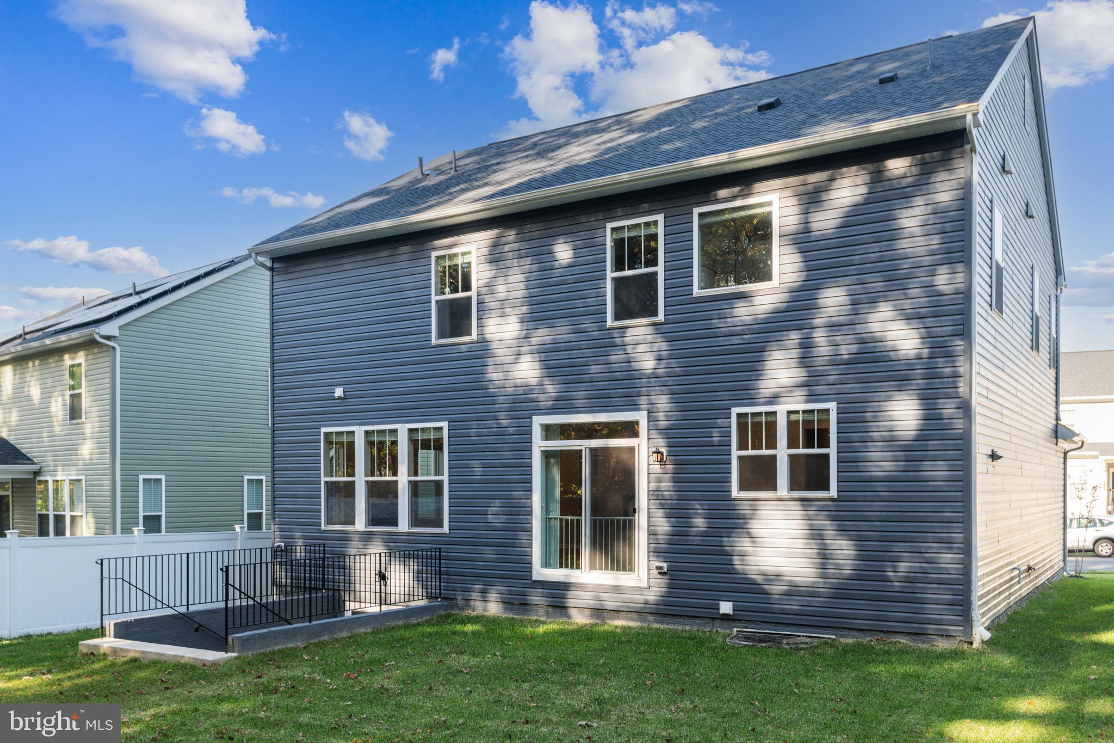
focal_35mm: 30
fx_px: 928
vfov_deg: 43.6
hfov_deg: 61.9
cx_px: 557
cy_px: 372
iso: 200
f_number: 8
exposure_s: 1/100
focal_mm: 30
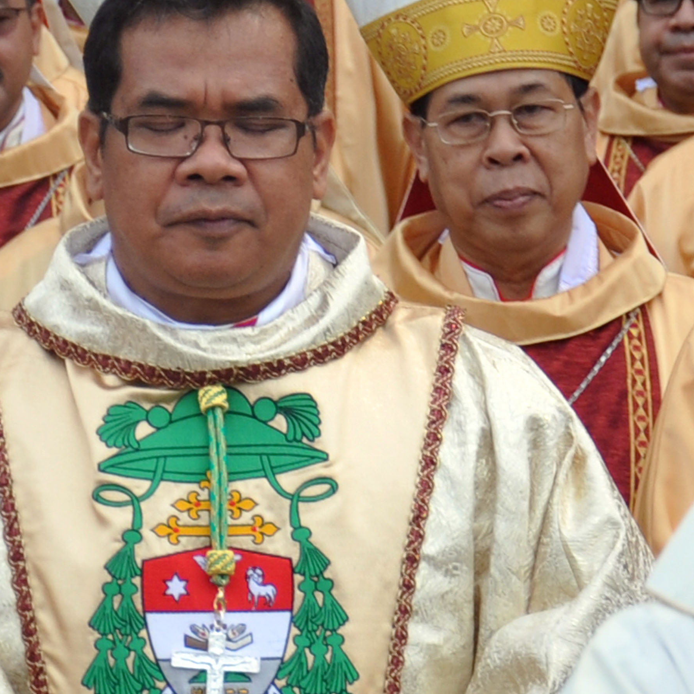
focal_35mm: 214
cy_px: 248
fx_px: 4854
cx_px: 406
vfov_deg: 8.2
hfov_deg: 8.2
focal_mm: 70
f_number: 5.3
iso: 200
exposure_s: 1/320
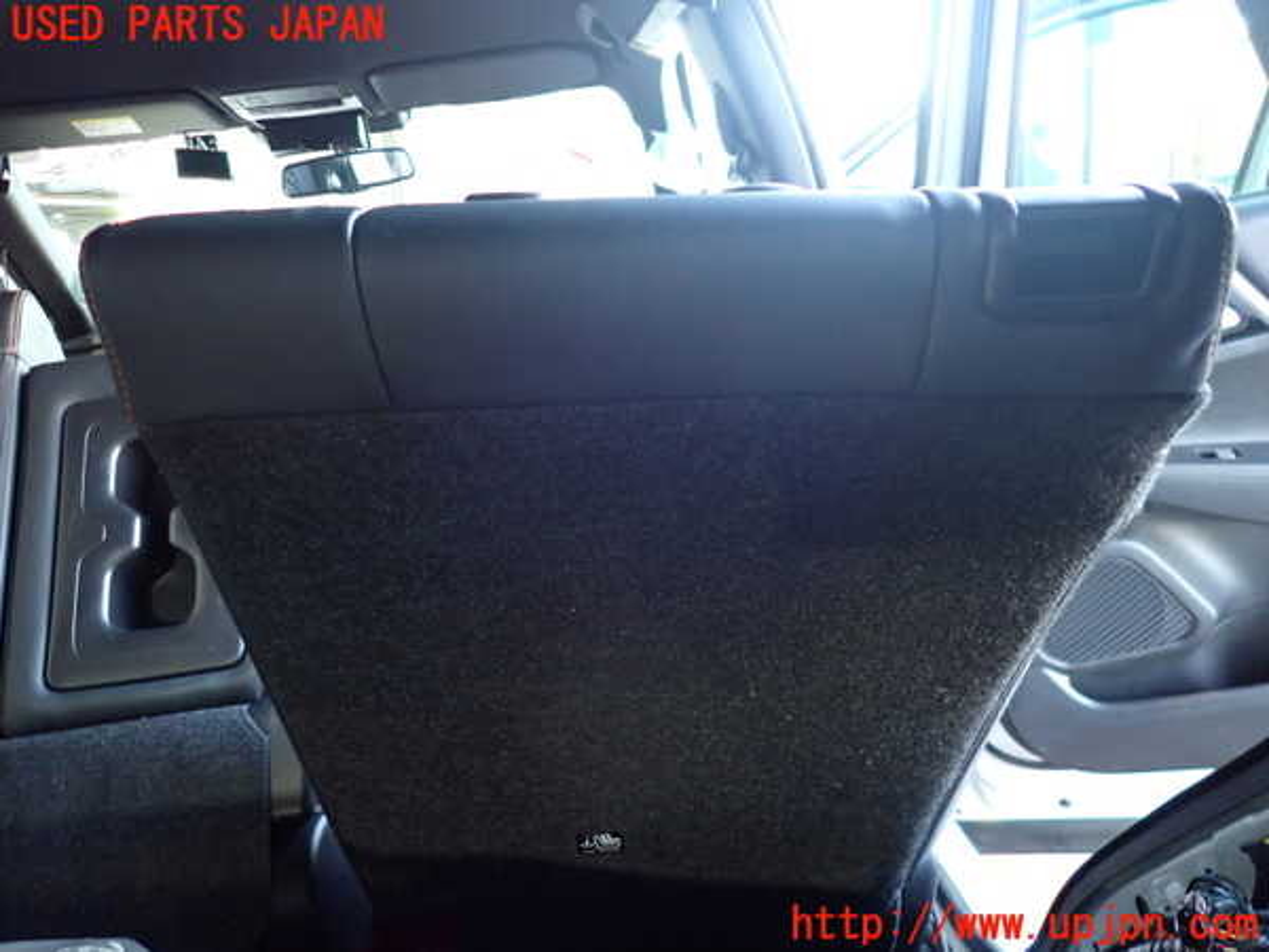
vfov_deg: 54.9
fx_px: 916
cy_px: 476
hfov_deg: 69.4
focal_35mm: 25
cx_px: 634
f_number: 2
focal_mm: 4.5
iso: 800
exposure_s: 1/30
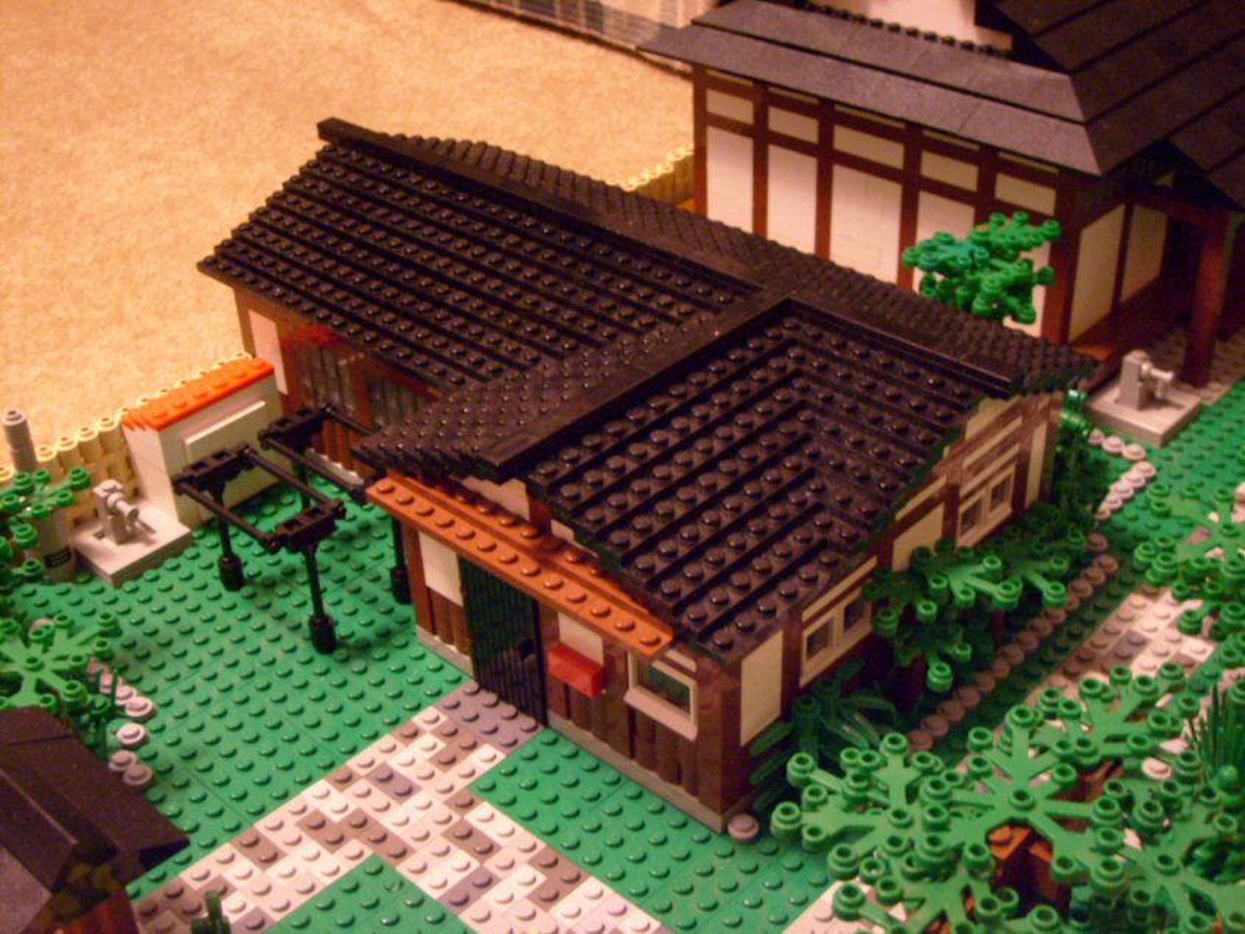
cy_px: 467
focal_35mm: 43
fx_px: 1547
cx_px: 622
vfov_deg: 33.6
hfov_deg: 43.8
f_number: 3
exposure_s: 1/1.43
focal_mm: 7.2
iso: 200
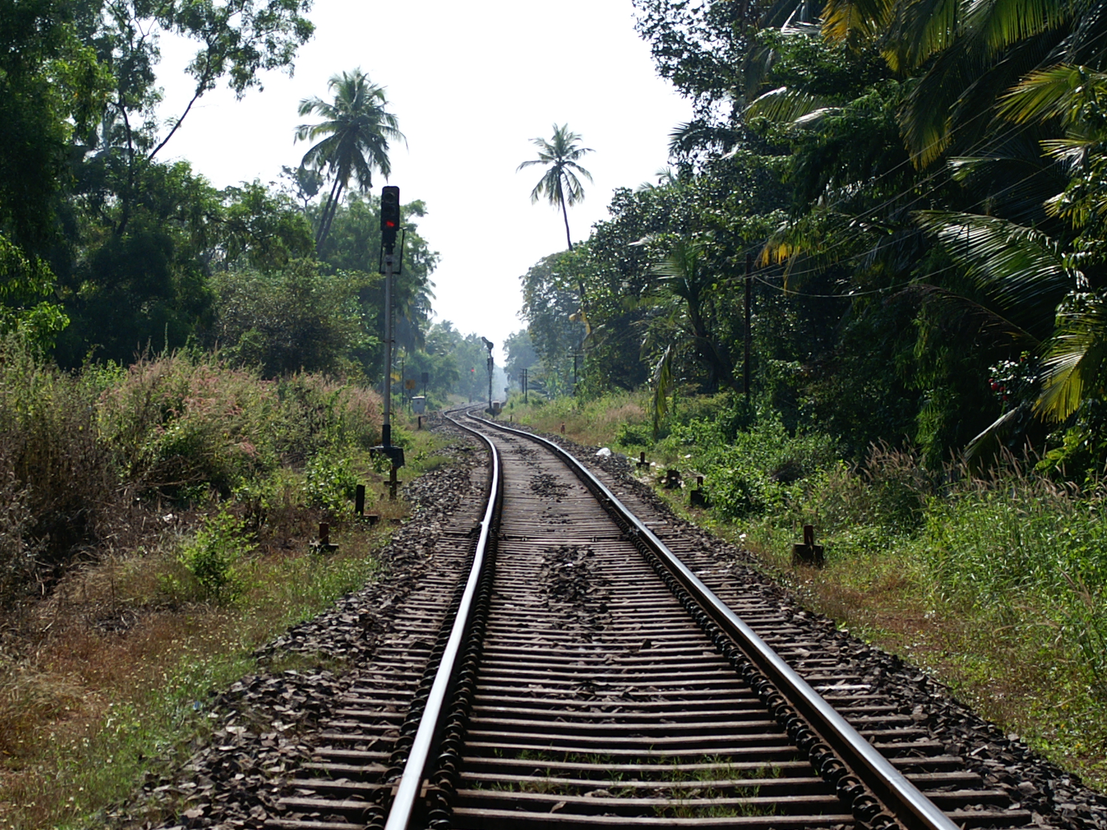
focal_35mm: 100
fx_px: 3198
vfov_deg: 14.8
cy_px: 478
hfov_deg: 19.6
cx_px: 376
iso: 200
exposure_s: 1/1000
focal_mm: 40
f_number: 6.3
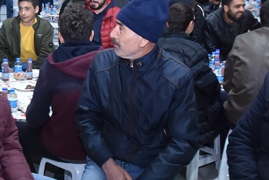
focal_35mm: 63
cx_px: 37
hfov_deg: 30.7
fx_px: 471
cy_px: 85
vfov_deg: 21.6
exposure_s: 1/60
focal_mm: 16
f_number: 5
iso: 800
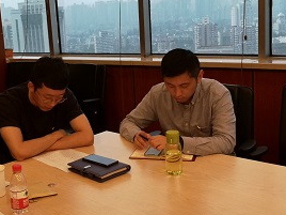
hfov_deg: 34.2
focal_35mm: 56
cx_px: 107
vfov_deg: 26.1
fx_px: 463
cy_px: 95
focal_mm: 3.95
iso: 125
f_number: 1.8
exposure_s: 1/50
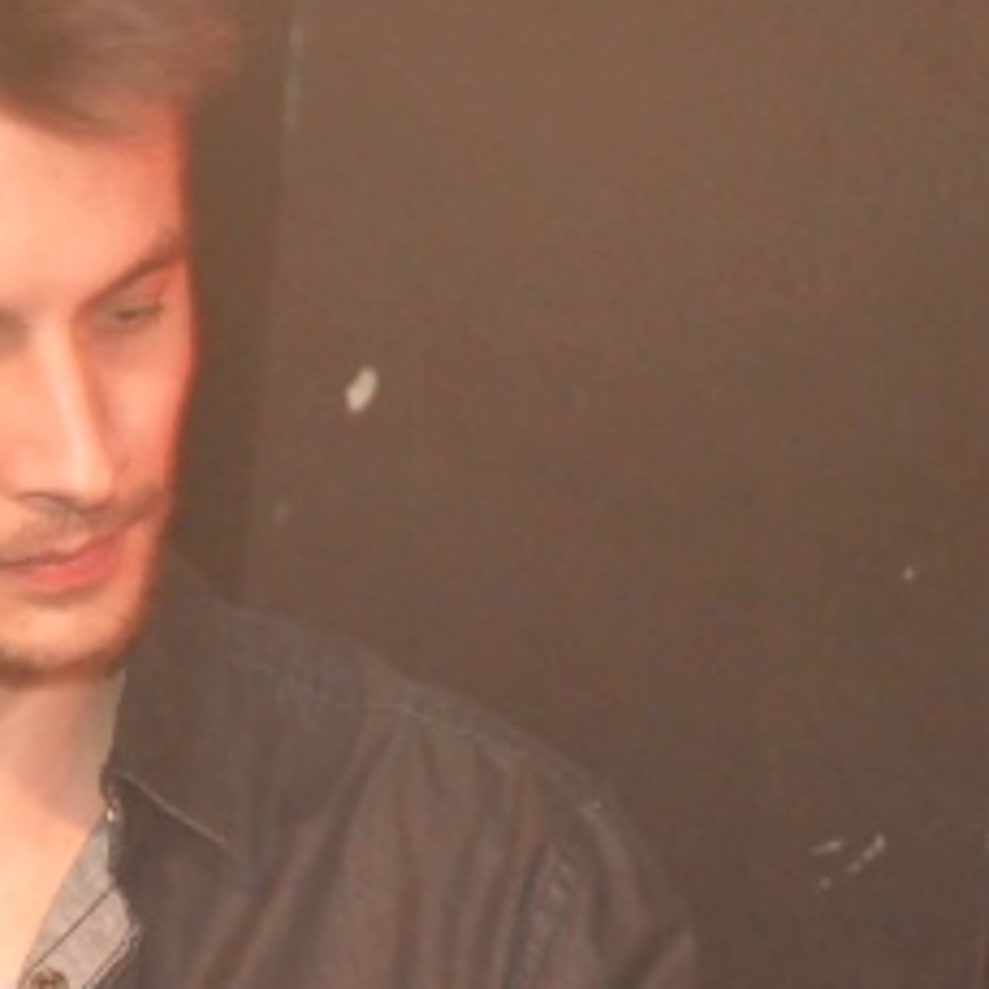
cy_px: 1056
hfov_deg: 4.9
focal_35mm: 356
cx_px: -43
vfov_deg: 4.9
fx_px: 11507
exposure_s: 1/60
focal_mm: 80
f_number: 5.3
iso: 3200
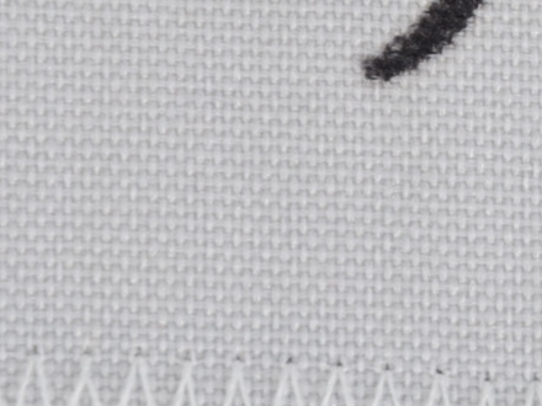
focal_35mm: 846
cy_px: -60
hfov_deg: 2.3
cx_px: 777
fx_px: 13241
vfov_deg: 1.8
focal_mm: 105
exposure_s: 1/160
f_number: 13
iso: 200
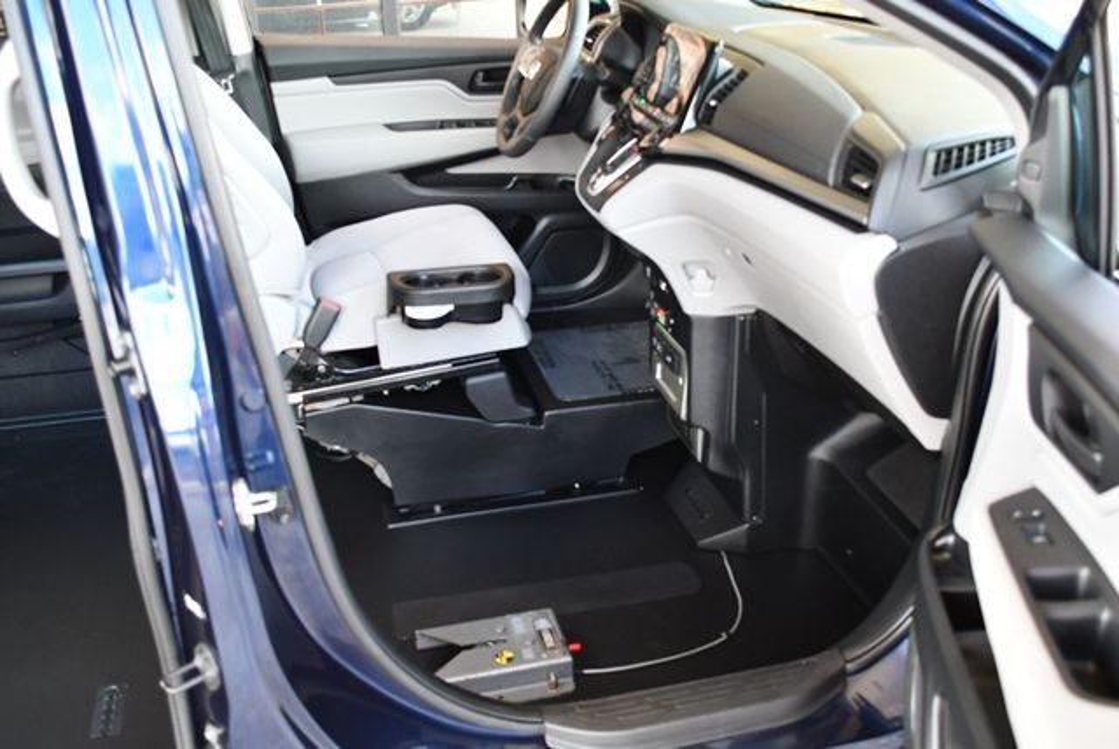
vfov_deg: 36.9
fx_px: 1120
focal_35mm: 36
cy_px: 374
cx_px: 560
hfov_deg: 53.1
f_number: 3.5
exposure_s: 1/125
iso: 1000
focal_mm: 18
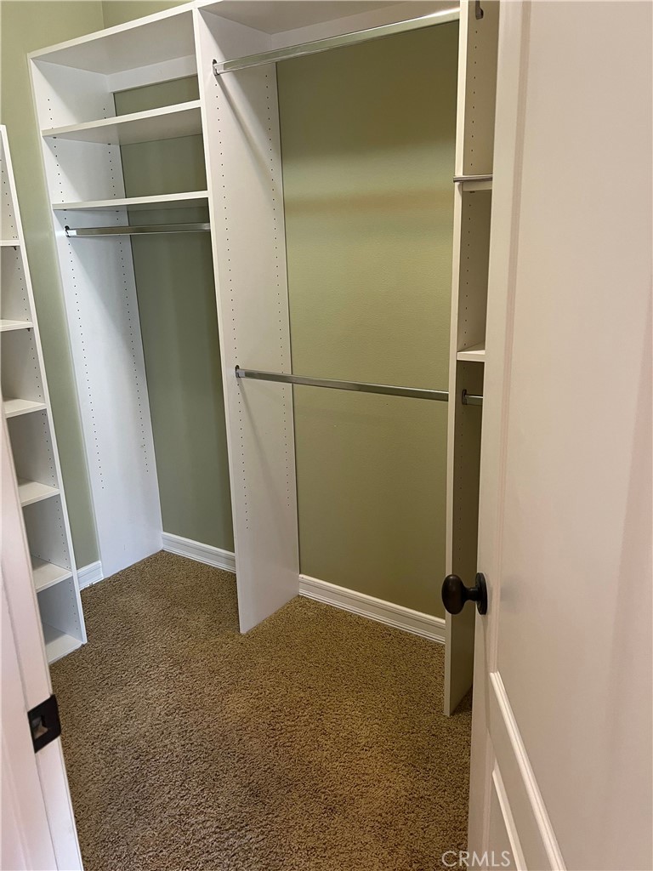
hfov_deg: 53.1
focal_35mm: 26
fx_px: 654
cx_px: 326
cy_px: 436
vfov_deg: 67.3
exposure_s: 1/60
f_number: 1.5
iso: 160
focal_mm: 5.7
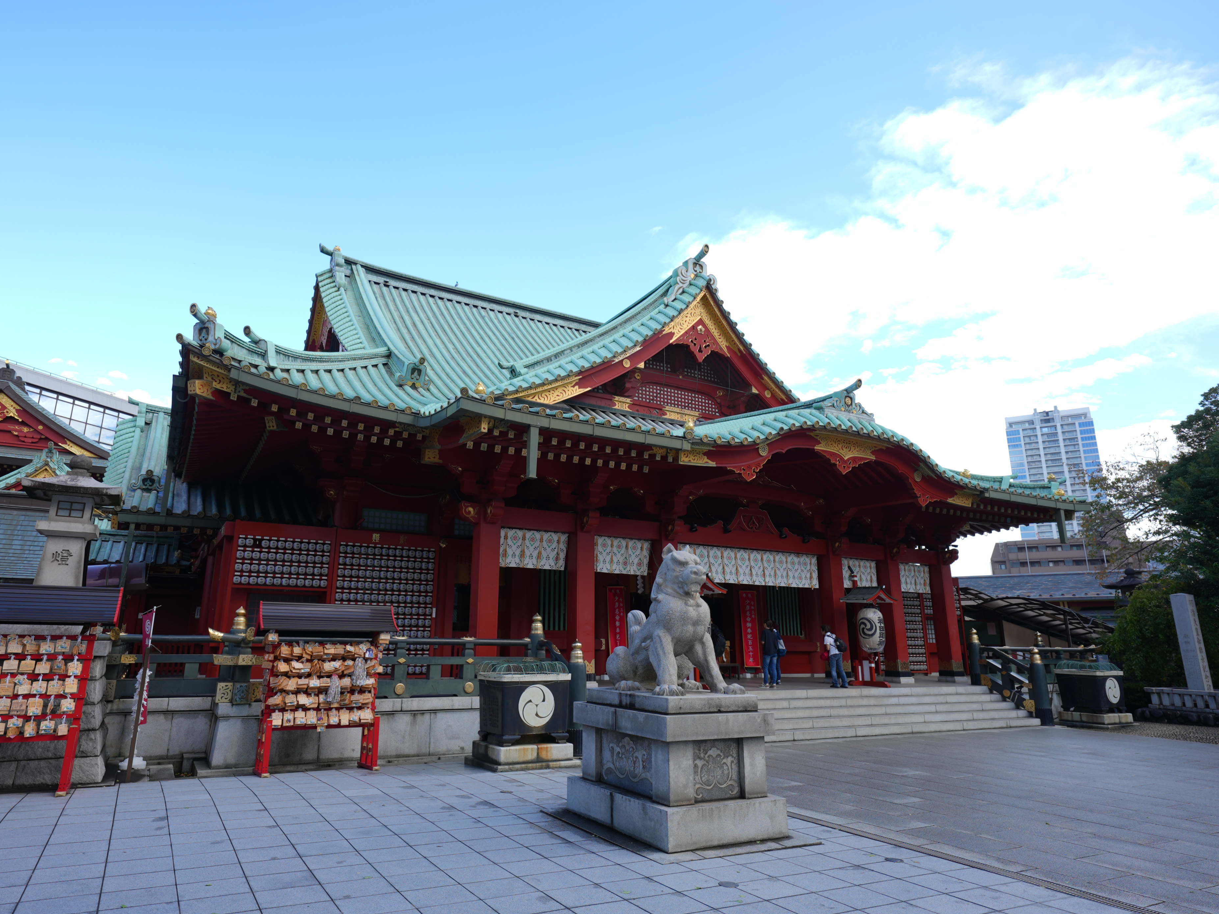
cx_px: 567
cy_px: 452
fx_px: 739
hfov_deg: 78.9
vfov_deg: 63.4
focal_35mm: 21
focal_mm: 19
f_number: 4
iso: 50
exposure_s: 1/160
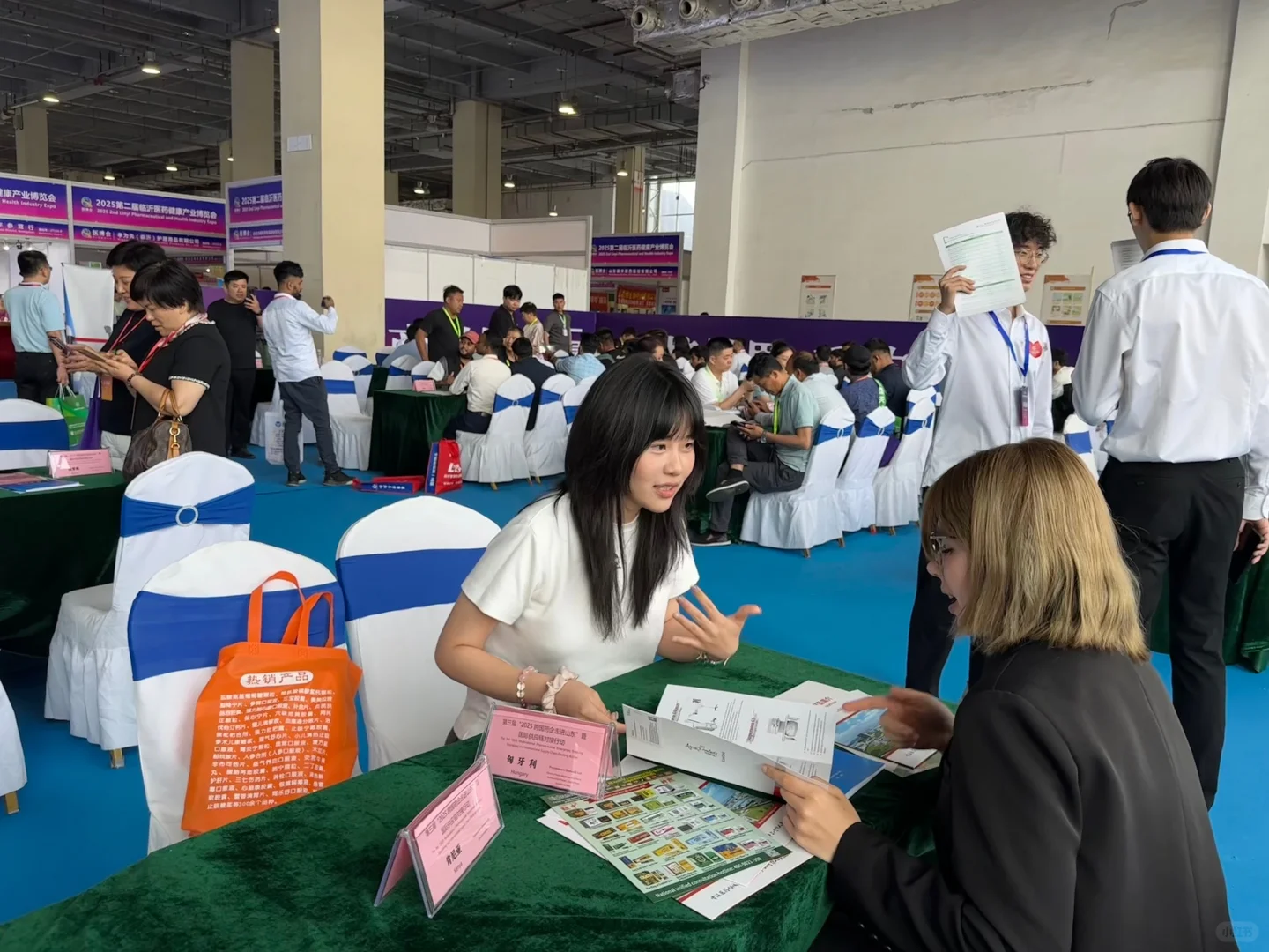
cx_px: 634
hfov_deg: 71.6
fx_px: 880
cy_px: 476
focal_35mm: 24
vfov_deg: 56.8
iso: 80
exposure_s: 1/100
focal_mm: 6.86
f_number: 1.78
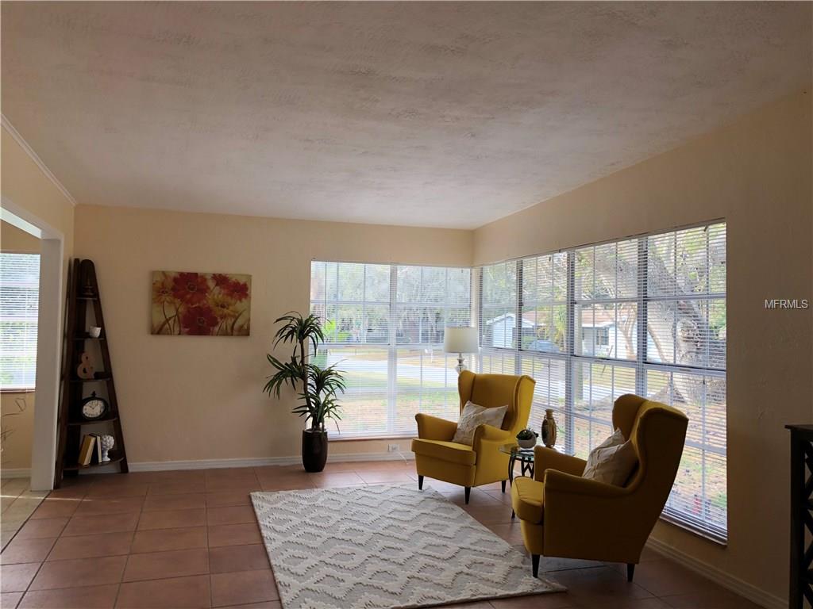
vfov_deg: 49.7
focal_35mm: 28
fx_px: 658
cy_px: 304
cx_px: 406
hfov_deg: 63.4
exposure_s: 1/120
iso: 50
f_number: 1.8
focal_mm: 3.99
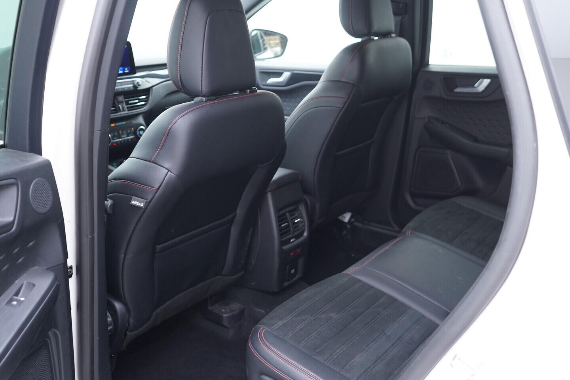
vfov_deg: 36.9
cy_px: 190
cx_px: 285
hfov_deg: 53.1
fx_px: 570
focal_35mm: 36
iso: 500
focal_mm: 24
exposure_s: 1/40
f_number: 2.8
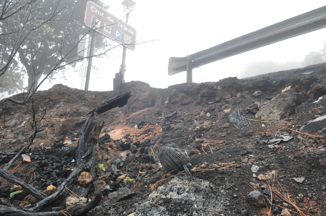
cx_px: 163
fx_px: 231
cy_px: 108
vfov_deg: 50.3
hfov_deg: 70.5
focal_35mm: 26
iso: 1250
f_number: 9
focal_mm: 17
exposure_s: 1/60
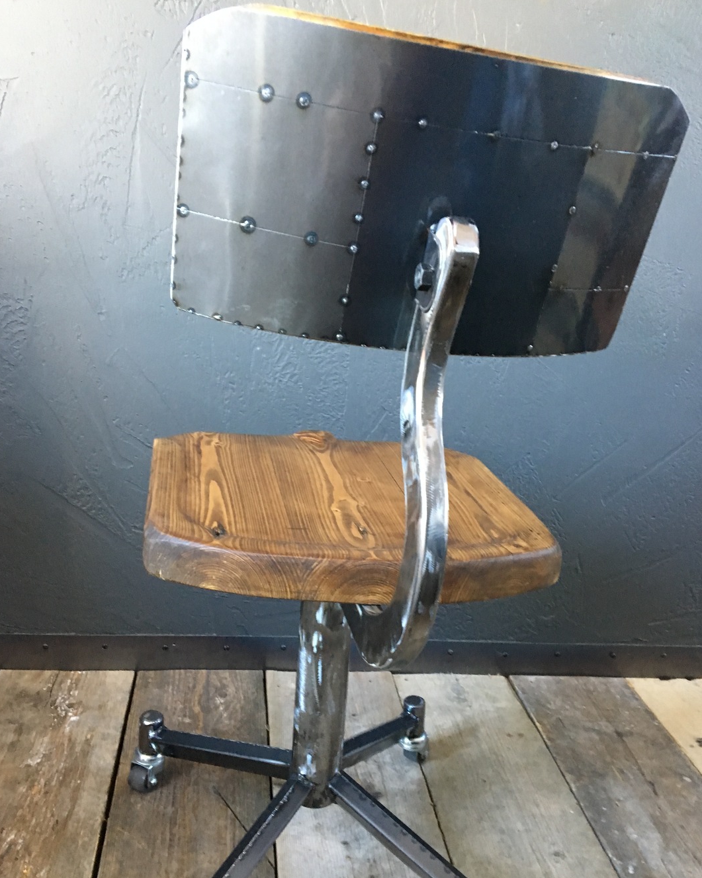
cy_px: 481
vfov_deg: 55.6
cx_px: 354
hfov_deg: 45.8
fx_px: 831
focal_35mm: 32
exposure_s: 1/20
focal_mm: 4.15
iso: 200
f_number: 2.2
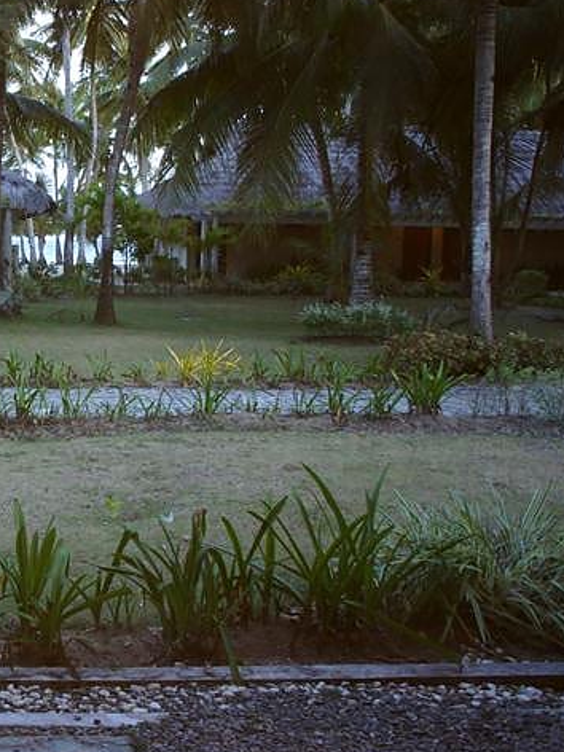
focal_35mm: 44
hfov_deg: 29.9
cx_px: -41
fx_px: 956
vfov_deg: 42.9
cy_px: 378
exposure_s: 1/30
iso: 1000
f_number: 3.5
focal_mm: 18
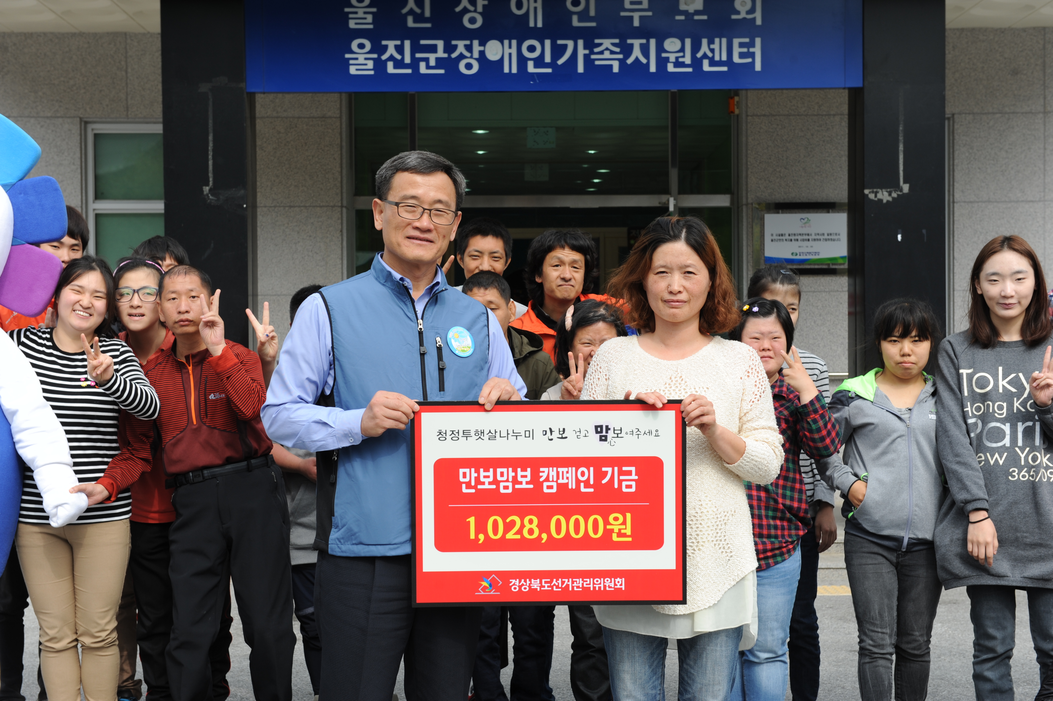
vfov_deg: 22.6
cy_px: 350
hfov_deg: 33.4
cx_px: 526
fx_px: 1754
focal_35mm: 60
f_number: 9
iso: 200
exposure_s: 1/320
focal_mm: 60
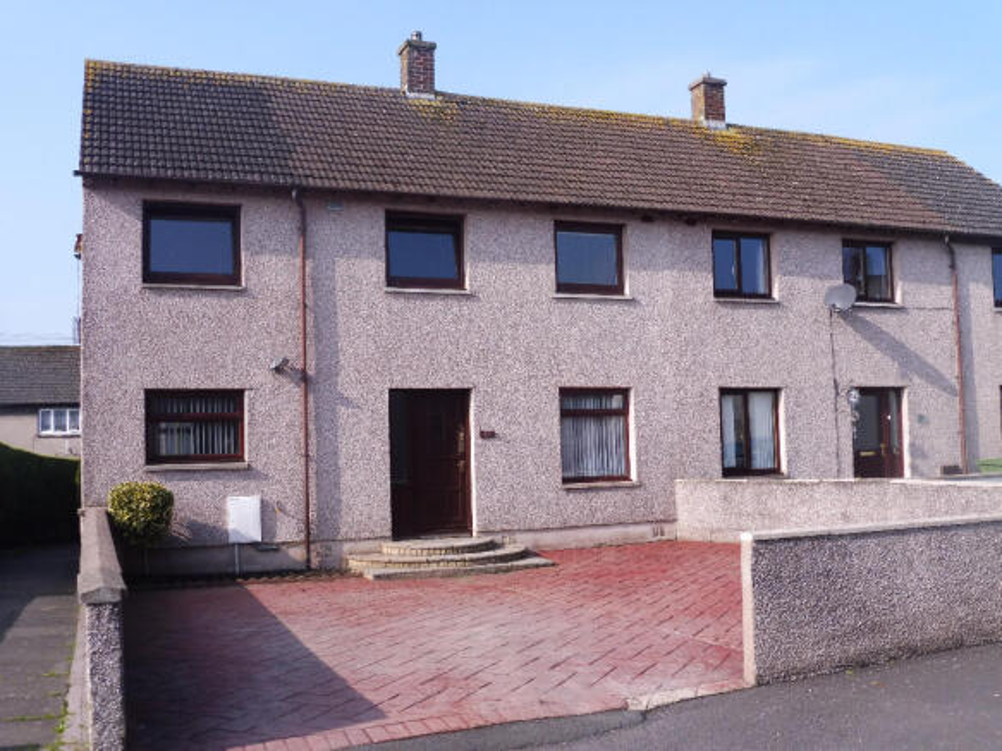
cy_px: 376
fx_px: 1129
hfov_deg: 47.9
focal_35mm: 39
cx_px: 501
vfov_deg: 36.8
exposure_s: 1/500
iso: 100
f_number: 5
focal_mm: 6.9
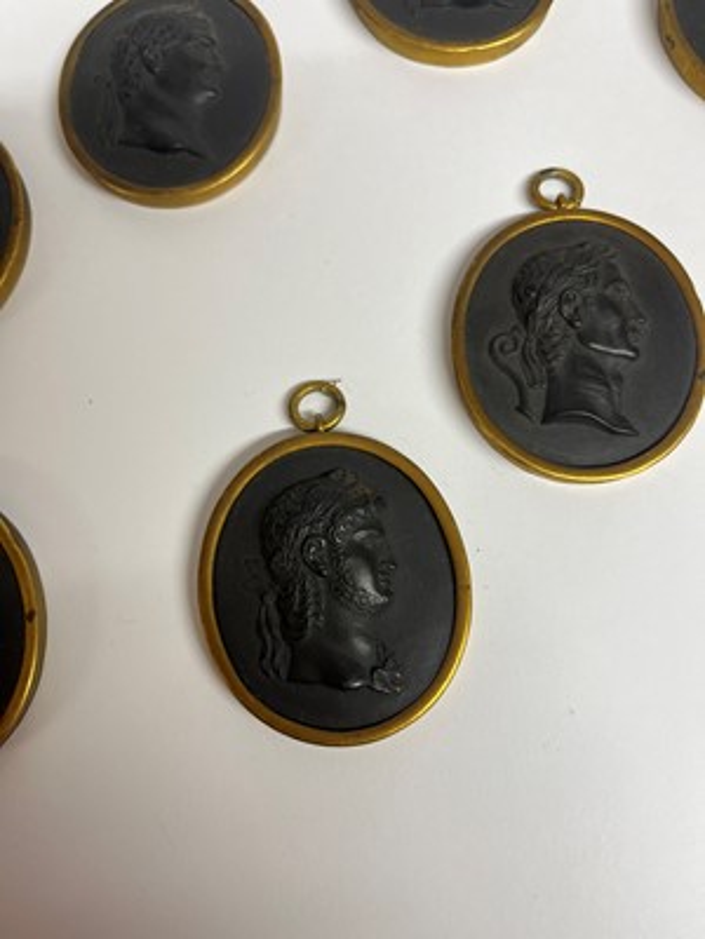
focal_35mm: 26
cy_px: 470
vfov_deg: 67.3
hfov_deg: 53.1
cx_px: 352
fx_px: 706
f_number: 1.6
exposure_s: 1/100
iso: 100
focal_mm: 5.1
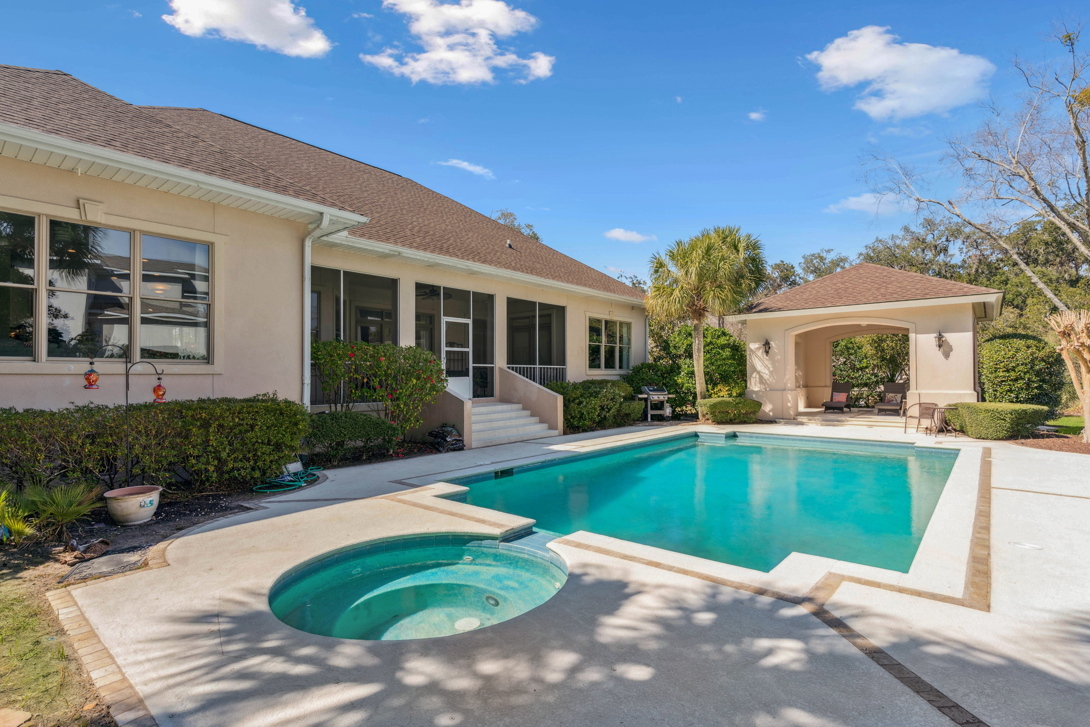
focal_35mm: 17
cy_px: 364
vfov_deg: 70.5
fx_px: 515
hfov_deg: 93.3
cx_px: 545
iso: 250
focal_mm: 17
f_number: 8
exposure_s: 1/200
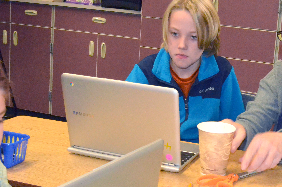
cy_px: 84
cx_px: 221
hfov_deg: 29.9
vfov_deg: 20.5
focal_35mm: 66
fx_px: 516
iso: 6400
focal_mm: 26
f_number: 8
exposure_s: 1/60
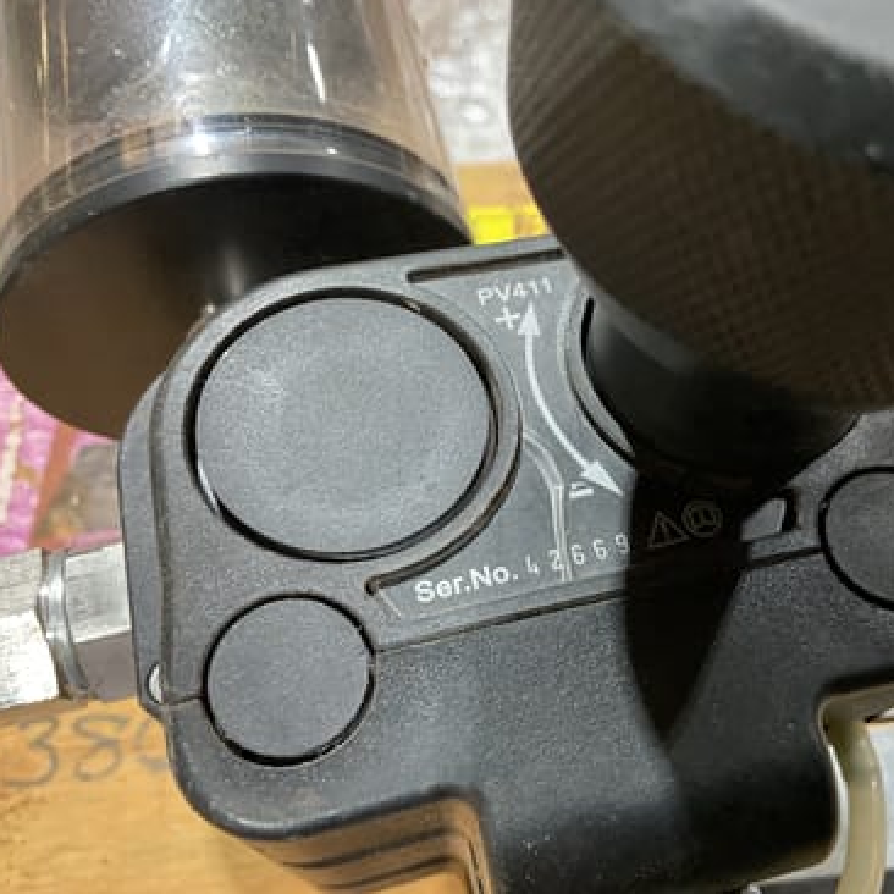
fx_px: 1023
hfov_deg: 46.9
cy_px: 438
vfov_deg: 47.2
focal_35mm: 35
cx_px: 542
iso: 160
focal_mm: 3
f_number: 1.8
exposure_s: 1/50
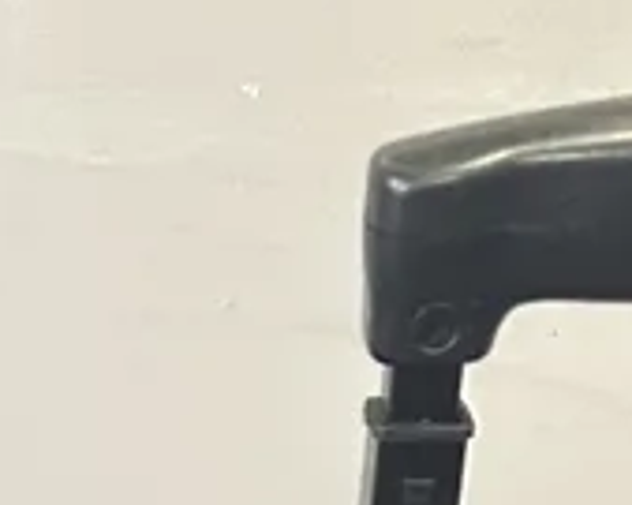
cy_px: 1672
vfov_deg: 8.5
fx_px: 2655
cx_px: -142
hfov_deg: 13.2
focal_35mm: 142
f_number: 1.78
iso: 400
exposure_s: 1/50
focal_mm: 6.86
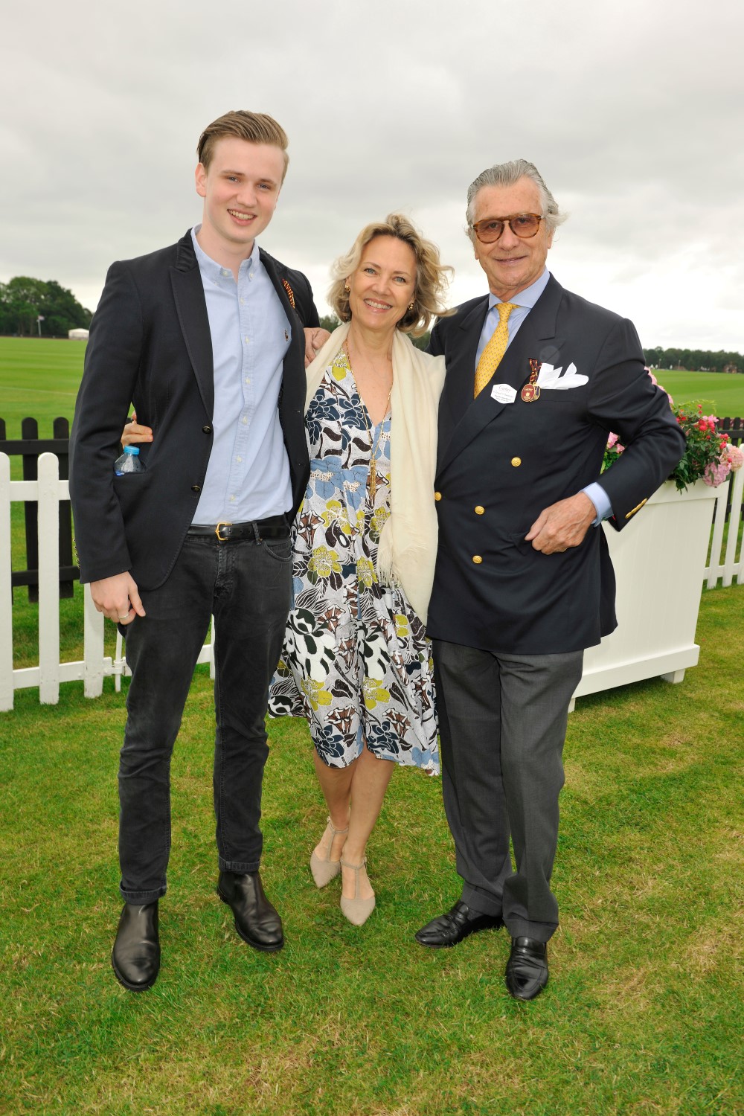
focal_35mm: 31
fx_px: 961
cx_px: 372
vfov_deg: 60.3
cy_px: 558
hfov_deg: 42.3
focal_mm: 31
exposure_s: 1/50
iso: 100
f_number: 7.1
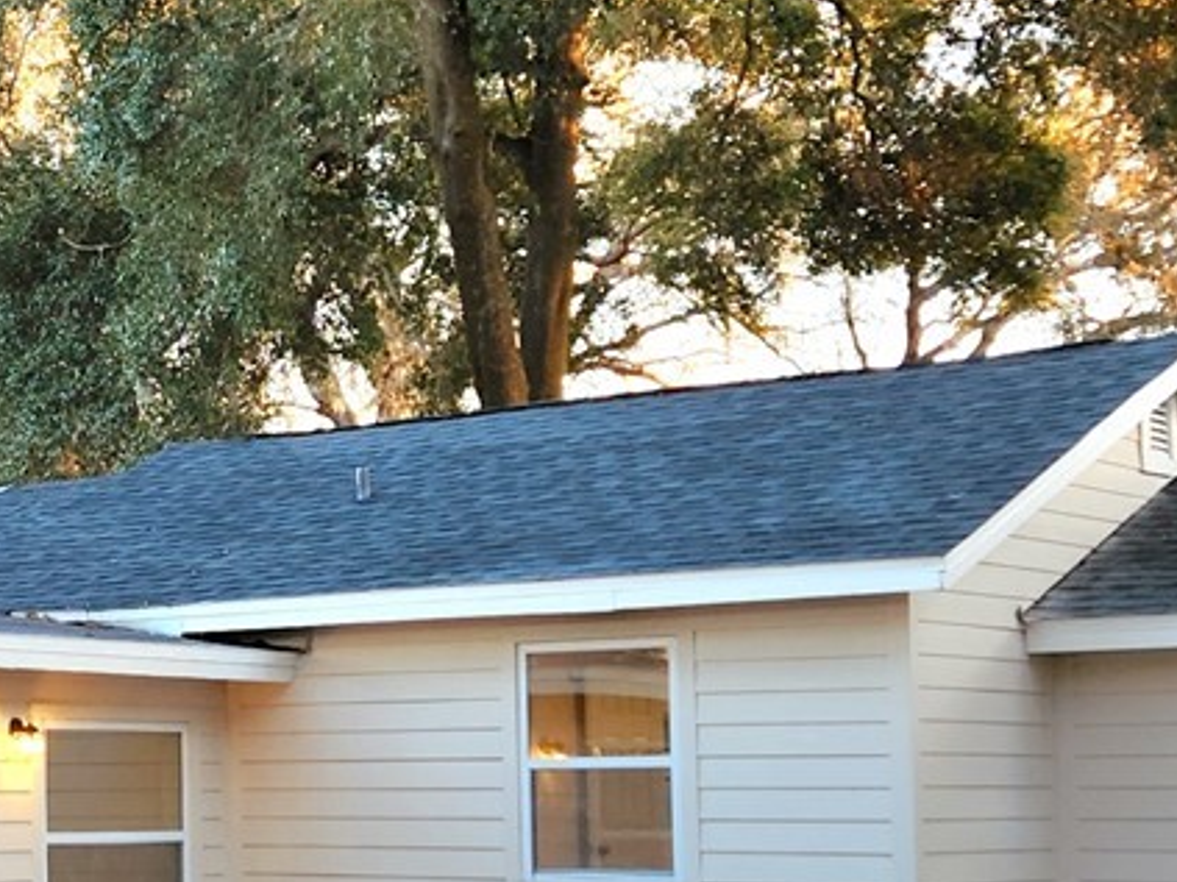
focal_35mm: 87
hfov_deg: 21.1
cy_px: 565
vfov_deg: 16.9
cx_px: -195
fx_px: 2957
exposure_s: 1/182
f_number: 1.8
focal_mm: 5.4
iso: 50
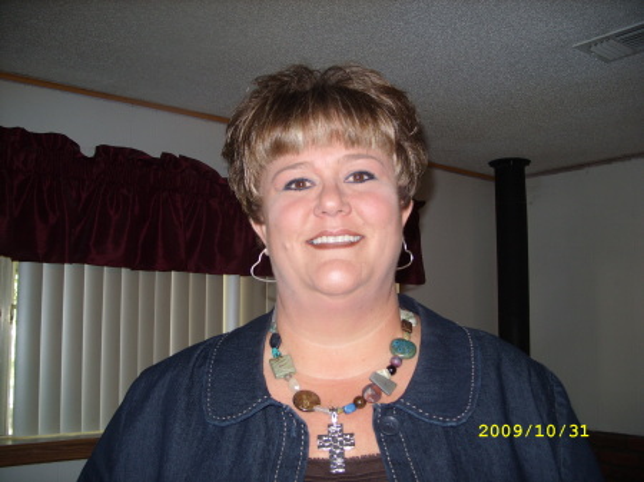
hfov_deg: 49.0
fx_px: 707
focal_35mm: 38
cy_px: 241
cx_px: 322
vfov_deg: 37.7
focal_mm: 7.8
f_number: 2.8
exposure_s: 1/30
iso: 50
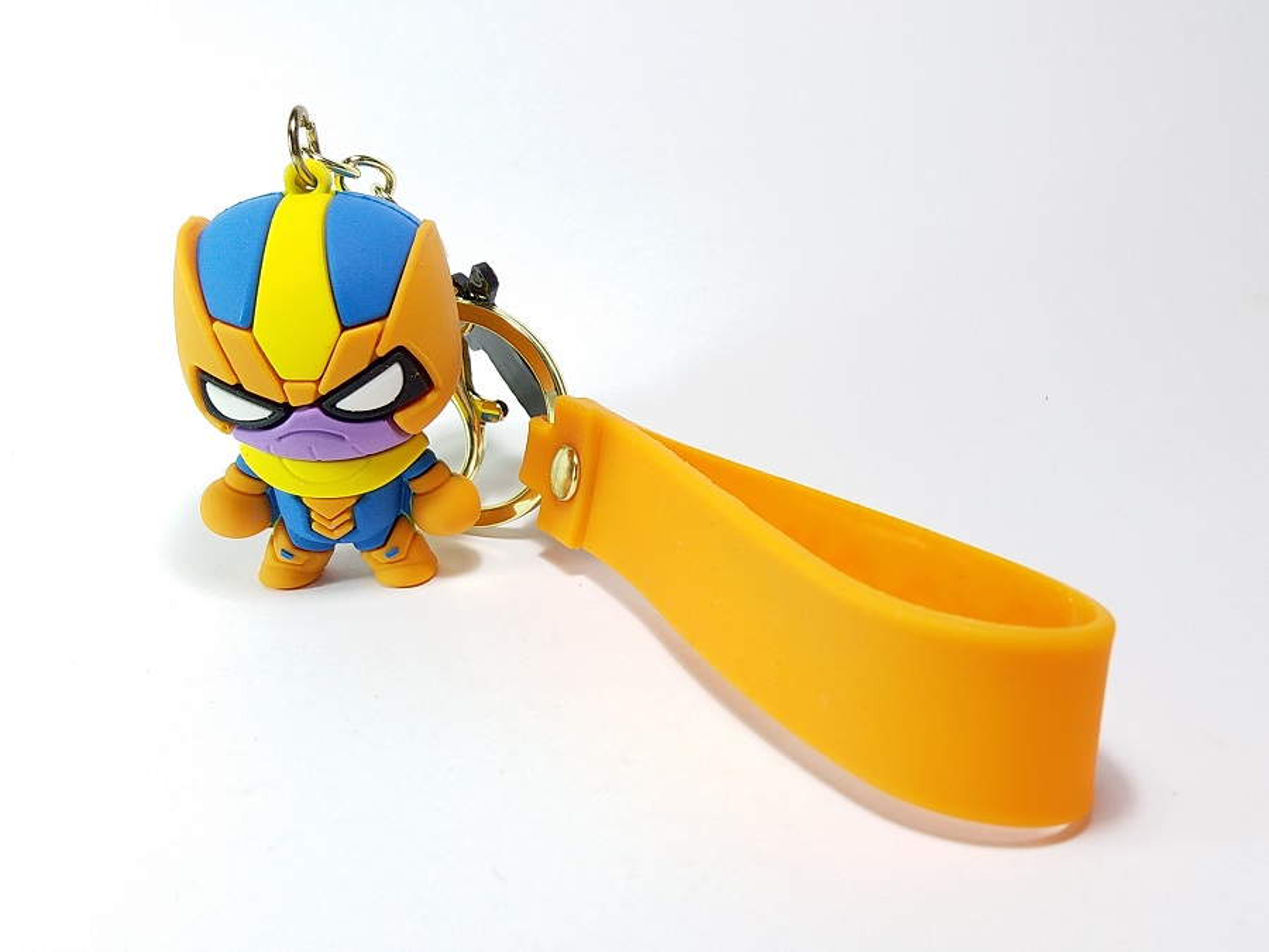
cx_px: 634
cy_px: 476
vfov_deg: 49.7
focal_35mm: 28
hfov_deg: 63.4
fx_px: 1026
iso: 50
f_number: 1.9
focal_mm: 3.7
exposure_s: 1/33
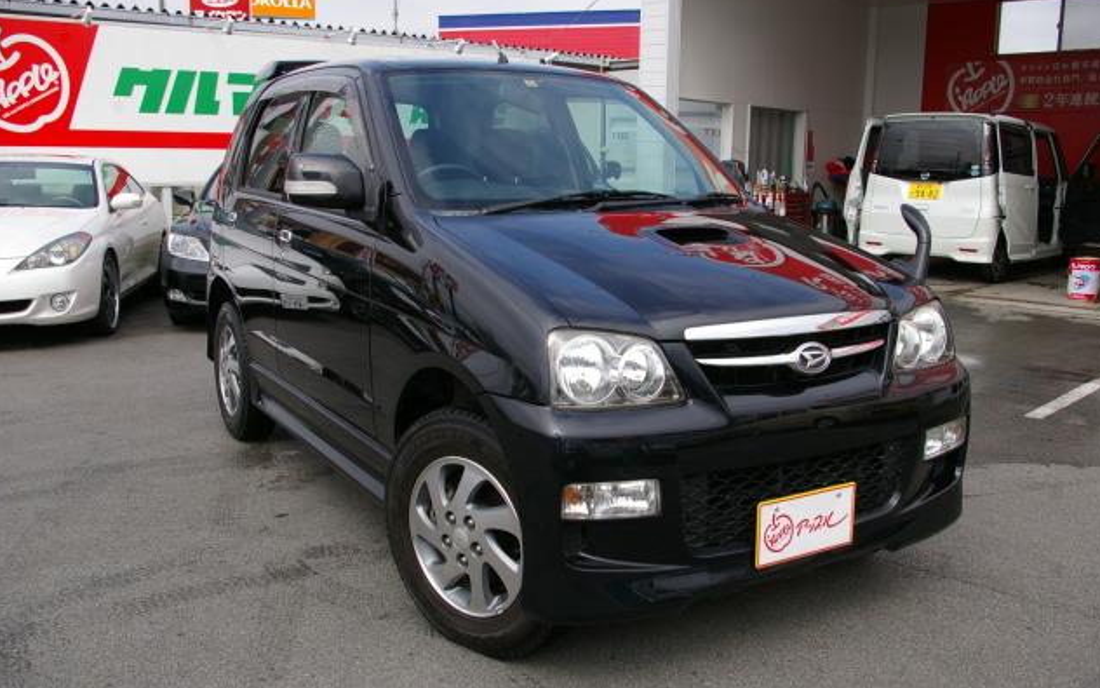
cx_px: 553
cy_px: 350
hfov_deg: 58.9
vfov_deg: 38.8
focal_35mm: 33
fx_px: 975
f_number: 8
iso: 200
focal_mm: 21
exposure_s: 1/250
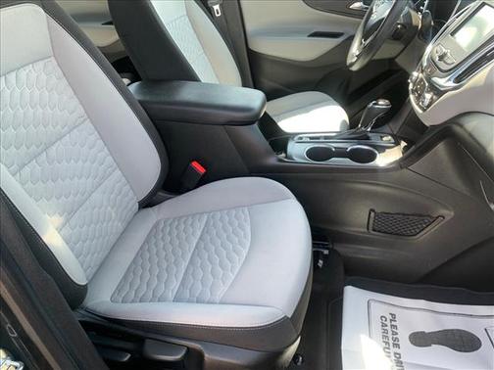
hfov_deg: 67.3
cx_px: 247
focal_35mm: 26
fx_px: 371
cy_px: 185
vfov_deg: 53.1
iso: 32
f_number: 1.8
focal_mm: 4.25
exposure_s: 1/122
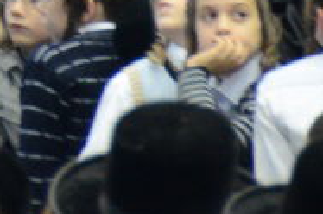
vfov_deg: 1.0
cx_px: -416
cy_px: -255
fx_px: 12495
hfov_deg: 1.5
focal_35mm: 1395
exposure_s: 1/20
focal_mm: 170
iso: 1600
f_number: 5.6
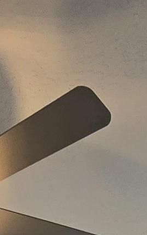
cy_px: 579
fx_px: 635
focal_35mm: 99
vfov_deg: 13.9
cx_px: -45
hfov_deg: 12.8
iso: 64
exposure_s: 1/60
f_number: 2.2
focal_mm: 2.2
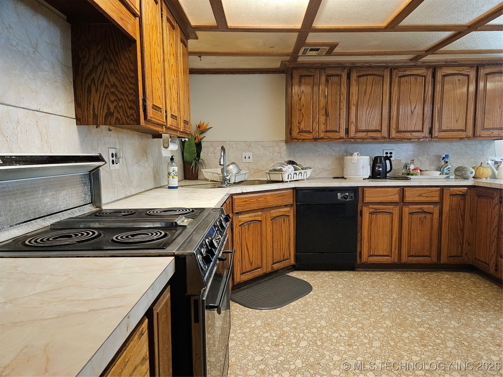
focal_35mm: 23
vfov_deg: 58.9
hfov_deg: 73.9
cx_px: 252
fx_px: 334
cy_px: 188
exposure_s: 1/40
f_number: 1.8
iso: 500
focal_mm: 5.4
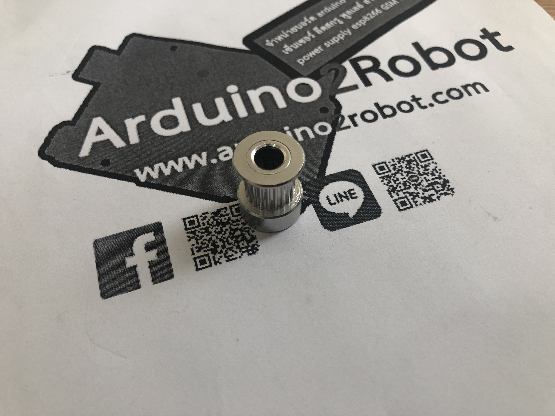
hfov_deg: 63.4
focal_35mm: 28
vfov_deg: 49.7
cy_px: 208
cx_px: 278
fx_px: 449
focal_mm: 3.99
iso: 25
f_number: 1.8
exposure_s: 1/50
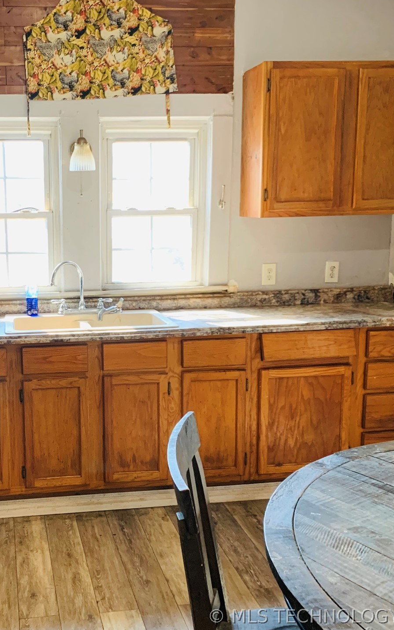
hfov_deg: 33.3
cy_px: 314
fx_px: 636
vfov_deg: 52.7
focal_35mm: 37
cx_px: 70
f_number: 1.8
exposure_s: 1/60
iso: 250
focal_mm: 4.25
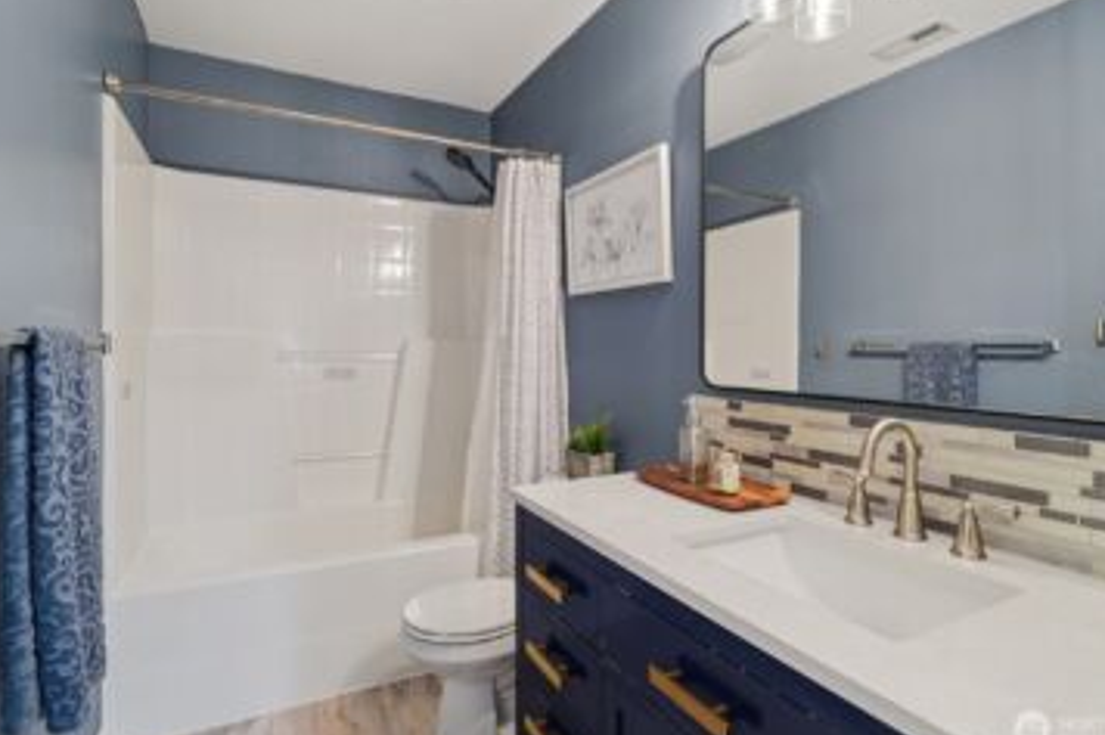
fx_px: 552
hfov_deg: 90.0
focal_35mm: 18
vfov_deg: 67.3
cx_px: 571
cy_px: 343
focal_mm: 16
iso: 1600
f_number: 8
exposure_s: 1/10
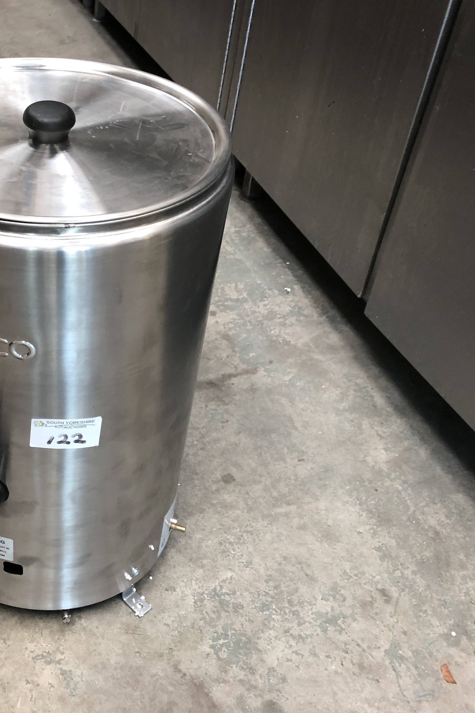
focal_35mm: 41
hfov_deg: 31.3
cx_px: 62
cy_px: 352
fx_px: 811
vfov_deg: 47.4
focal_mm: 3.99
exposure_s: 1/17
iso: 64
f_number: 1.8
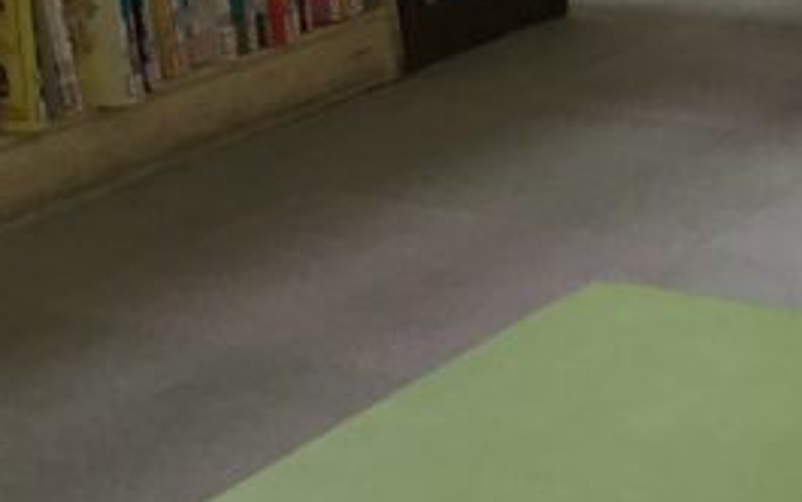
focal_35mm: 127
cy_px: -67
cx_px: 1002
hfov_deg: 15.7
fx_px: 2778
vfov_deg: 10.2
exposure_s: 1/30
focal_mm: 3.3
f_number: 2.4
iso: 25
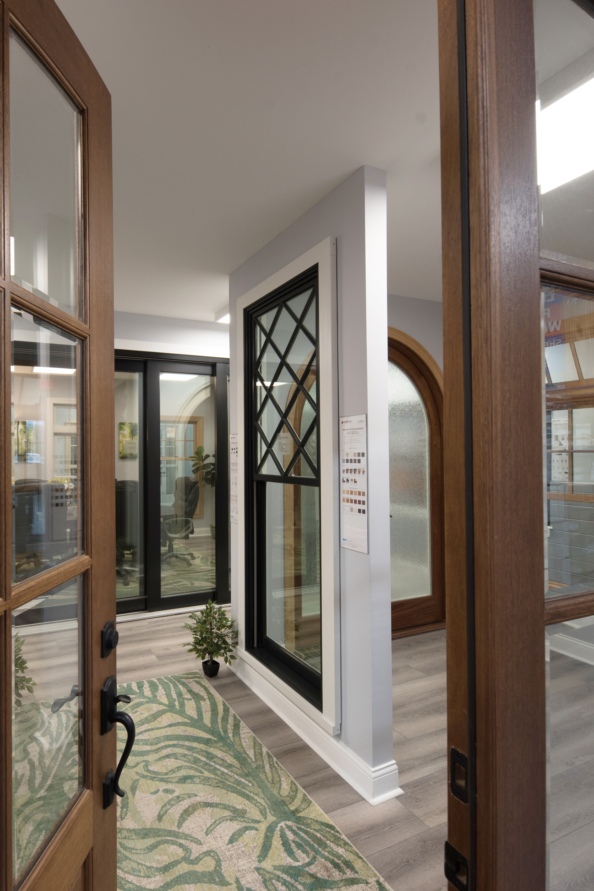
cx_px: 193
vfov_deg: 90.0
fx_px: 445
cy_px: 446
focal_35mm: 18
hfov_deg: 65.4
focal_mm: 12
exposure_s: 1/20
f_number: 8
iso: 500
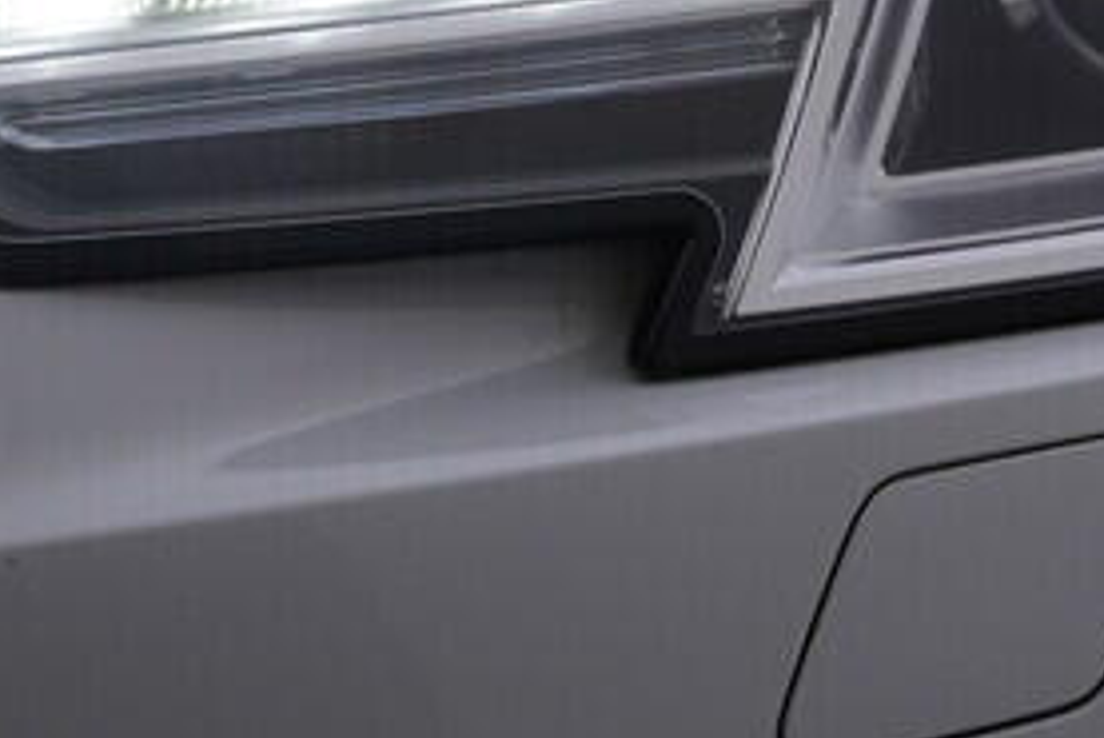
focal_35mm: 133
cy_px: 453
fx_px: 4081
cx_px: 873
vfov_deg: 10.3
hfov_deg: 15.3
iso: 125
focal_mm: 24
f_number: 5.6
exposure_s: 1/160
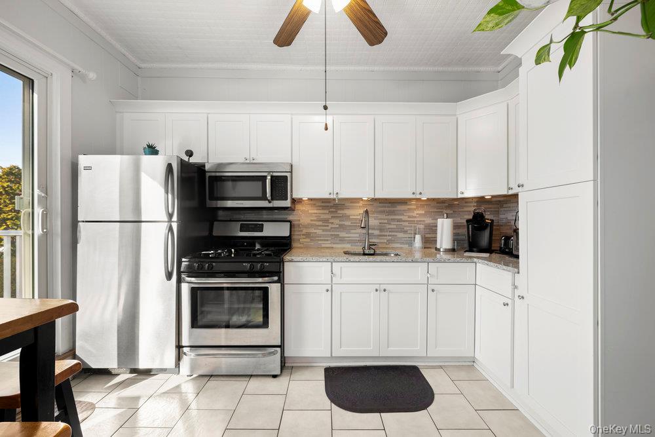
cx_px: 328
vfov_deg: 81.2
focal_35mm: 14
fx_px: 255
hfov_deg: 104.2
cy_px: 218
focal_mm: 14
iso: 800
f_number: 8
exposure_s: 1/15
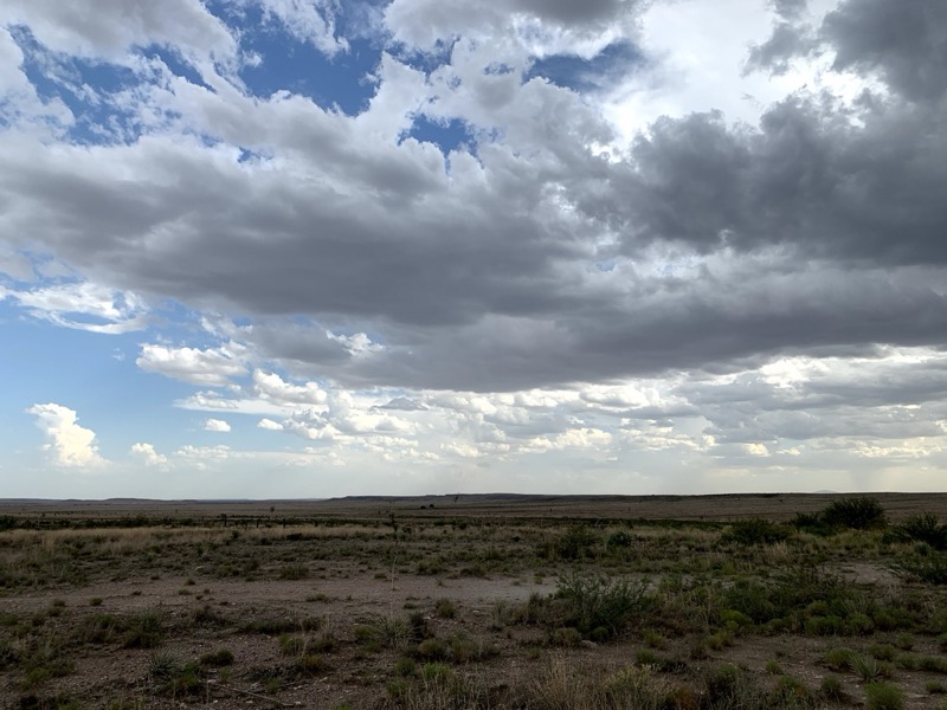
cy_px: 355
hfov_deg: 67.3
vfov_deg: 53.1
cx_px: 474
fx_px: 711
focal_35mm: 26
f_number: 1.8
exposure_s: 1/1689
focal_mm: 4.25
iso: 25
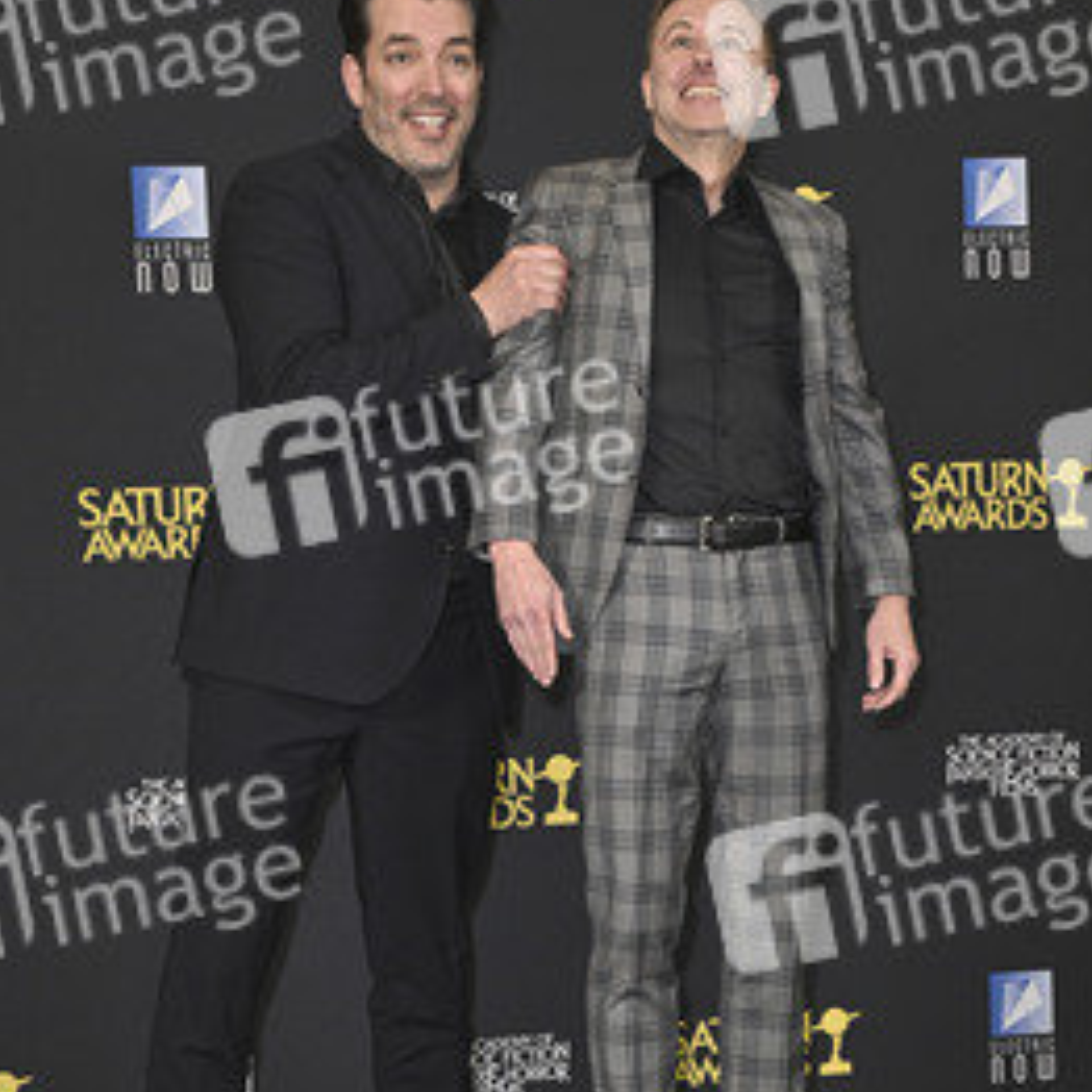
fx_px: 1713
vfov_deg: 35.2
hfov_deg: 35.4
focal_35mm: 48
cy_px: 667
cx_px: 542
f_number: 5.6
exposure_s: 1/320
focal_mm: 37
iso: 2000
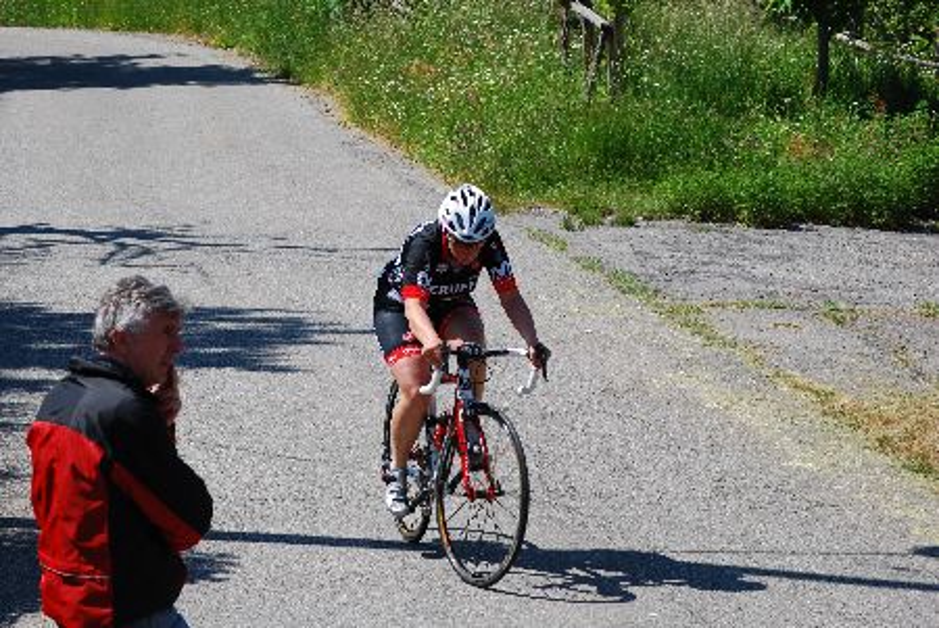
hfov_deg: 13.9
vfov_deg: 9.4
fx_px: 3838
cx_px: 470
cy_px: 314
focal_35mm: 147
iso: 100
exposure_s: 1/125
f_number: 11
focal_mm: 98
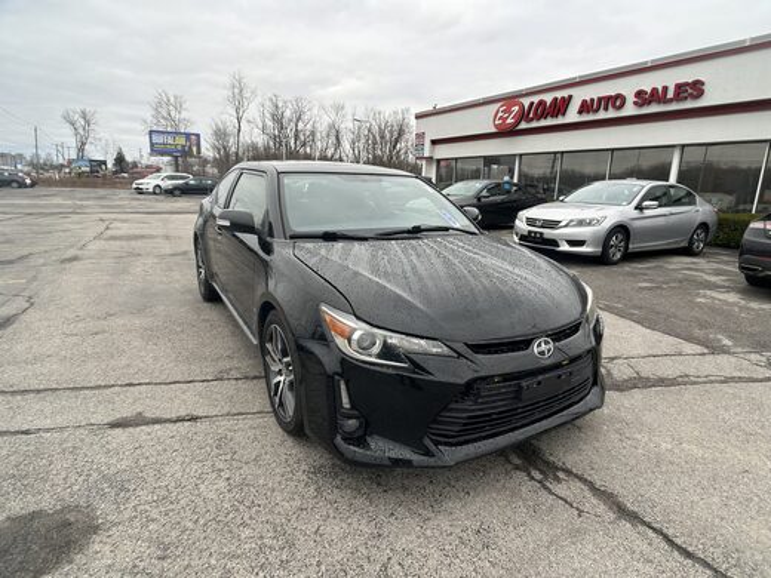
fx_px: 579
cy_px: 289
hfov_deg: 67.3
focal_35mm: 26
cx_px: 386
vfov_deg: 53.1
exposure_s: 1/398
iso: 50
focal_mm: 5.7
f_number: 1.5
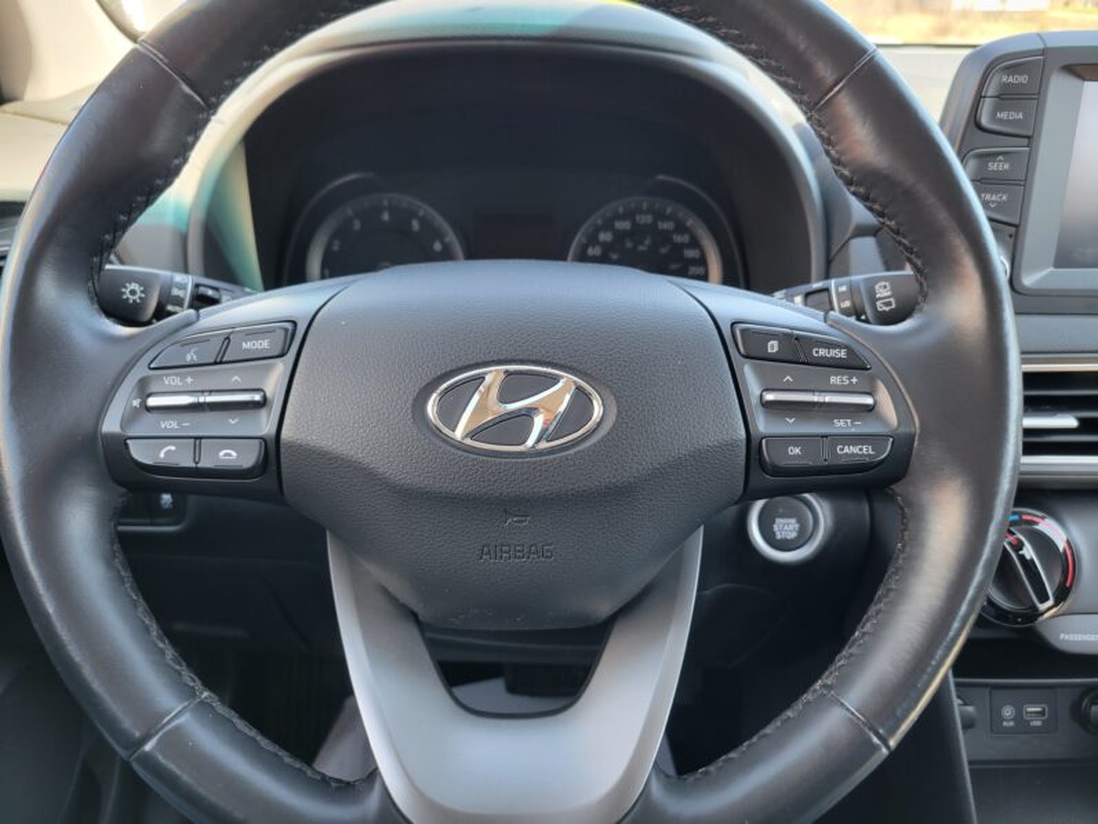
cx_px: 549
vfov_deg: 53.1
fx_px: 825
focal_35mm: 26
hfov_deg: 67.3
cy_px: 412
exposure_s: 1/120
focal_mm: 5.4
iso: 100
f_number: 1.8
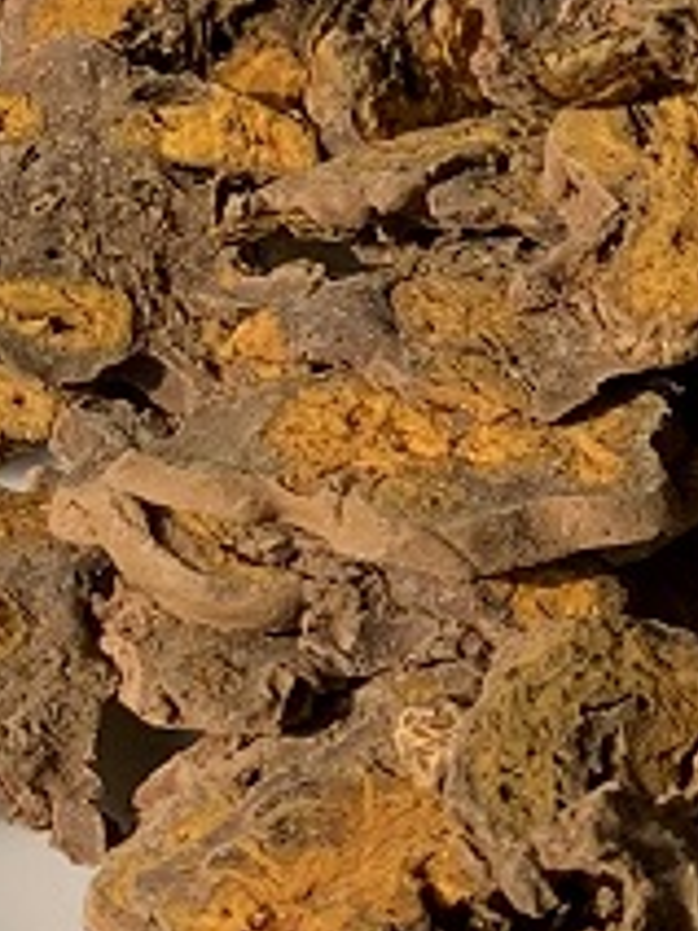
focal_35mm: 184
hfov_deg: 7.7
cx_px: 1468
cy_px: -31
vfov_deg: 10.6
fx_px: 4947
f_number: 1.8
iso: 25
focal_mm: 4.25
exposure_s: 1/1011
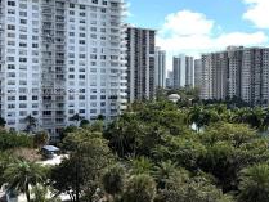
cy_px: 93
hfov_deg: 38.7
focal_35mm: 46
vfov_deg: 31.5
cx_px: 237
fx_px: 358
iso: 64
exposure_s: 1/14286
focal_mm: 6.76
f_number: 1.78
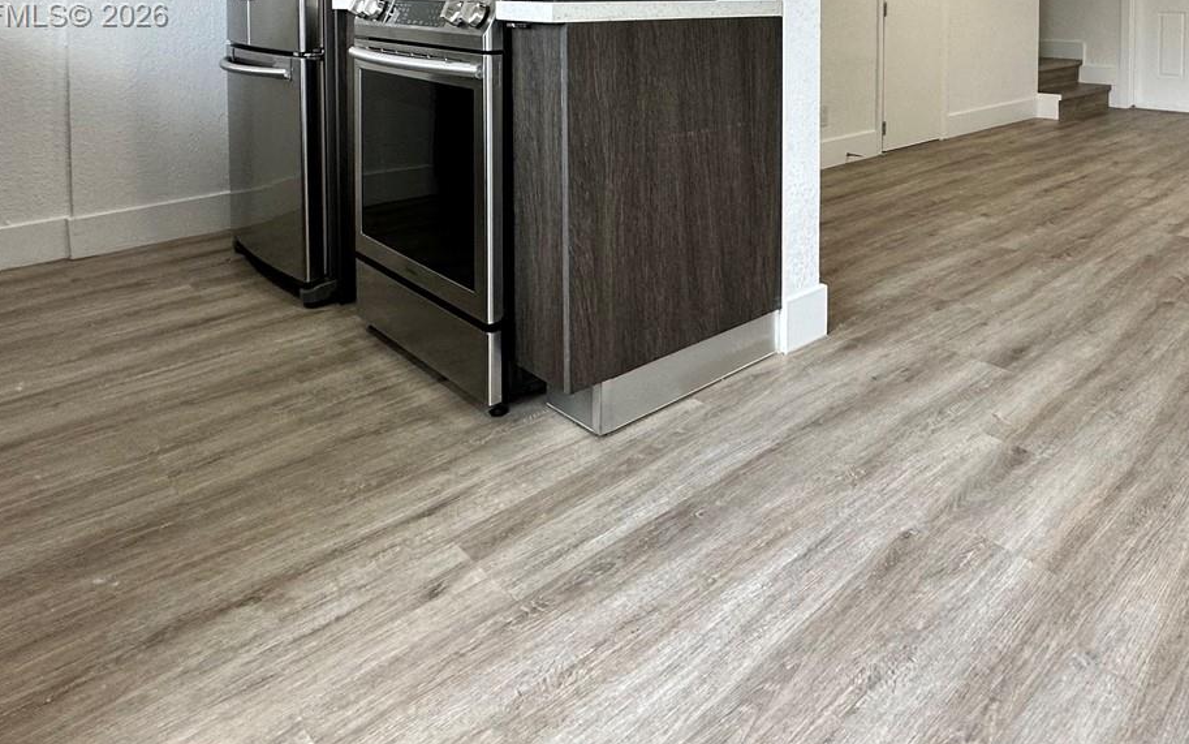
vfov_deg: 41.9
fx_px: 843
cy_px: 17
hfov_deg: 68.2
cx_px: 804
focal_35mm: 26
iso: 160
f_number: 2.2
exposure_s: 1/120
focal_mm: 2.22
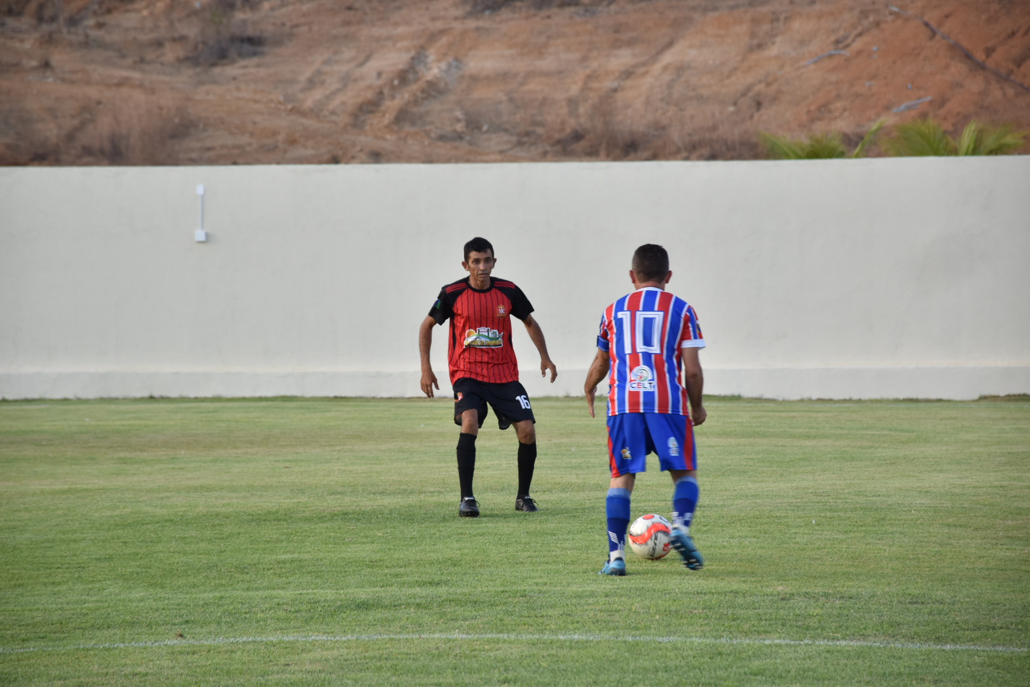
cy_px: 344
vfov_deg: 6.5
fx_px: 6008
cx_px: 515
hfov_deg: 9.8
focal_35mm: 210
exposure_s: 1/160
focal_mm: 140
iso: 320
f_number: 7.1
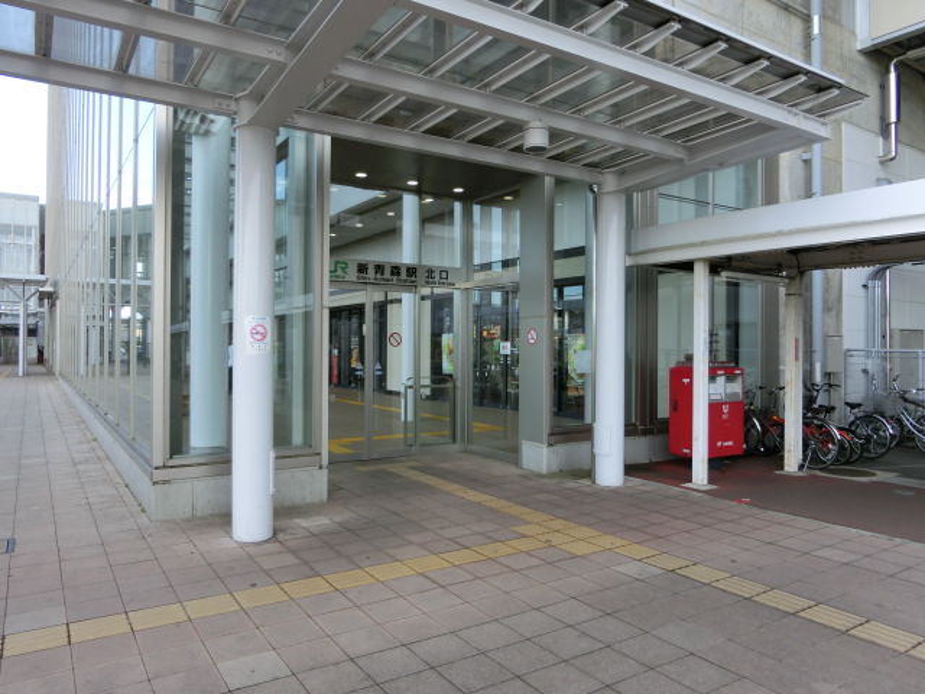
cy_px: 347
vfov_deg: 54.9
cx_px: 462
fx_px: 668
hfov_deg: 69.4
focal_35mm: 25
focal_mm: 4.5
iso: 80
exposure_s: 1/160
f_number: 3.5
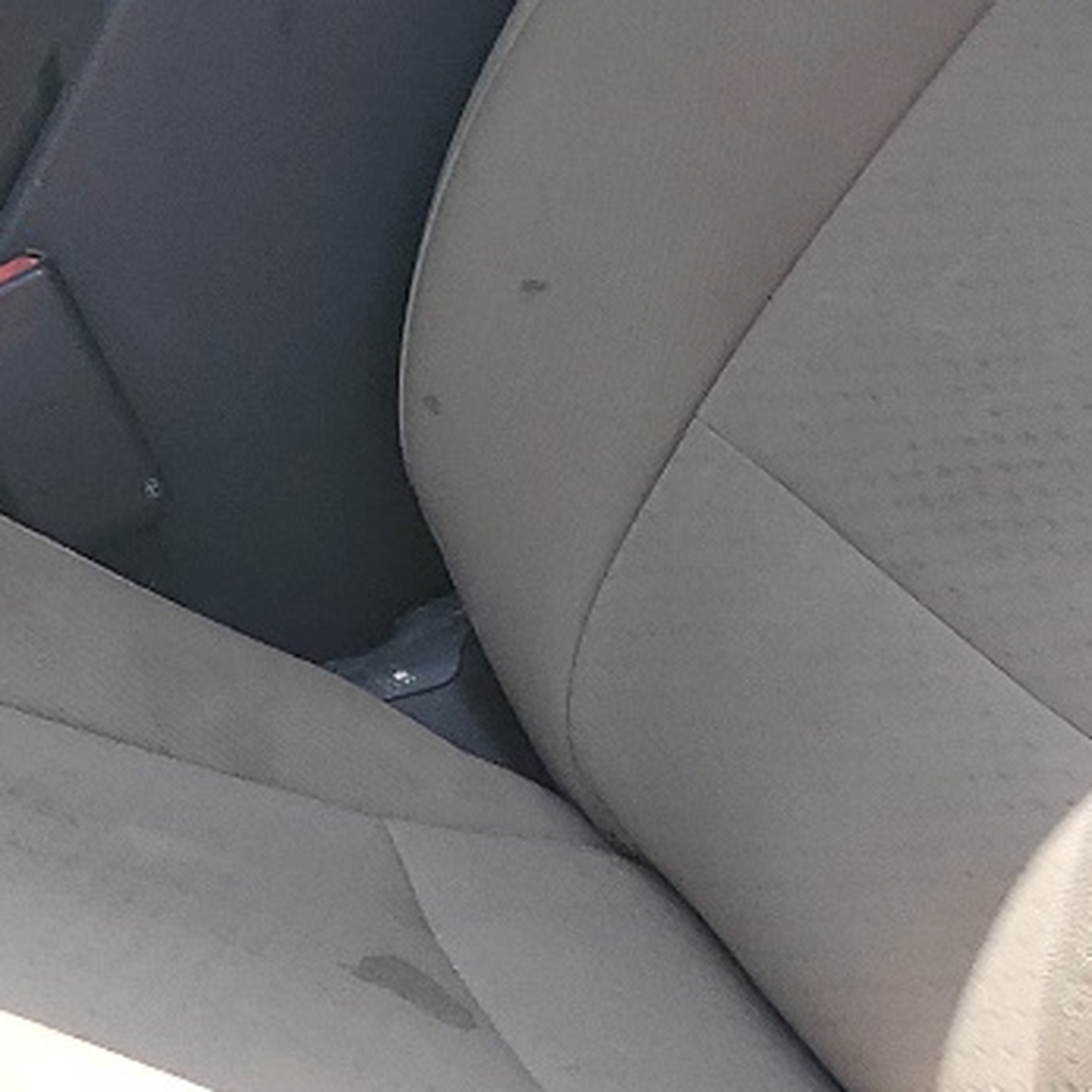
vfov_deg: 16.2
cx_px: -1120
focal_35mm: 106
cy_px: 145
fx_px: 3783
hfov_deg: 13.8
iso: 50
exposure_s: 1/625
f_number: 1.5
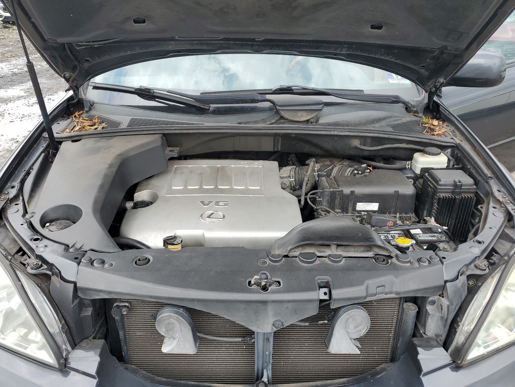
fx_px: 387
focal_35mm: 26
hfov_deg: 67.3
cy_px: 194
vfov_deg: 53.1
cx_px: 258
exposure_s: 1/833
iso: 50
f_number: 1.5
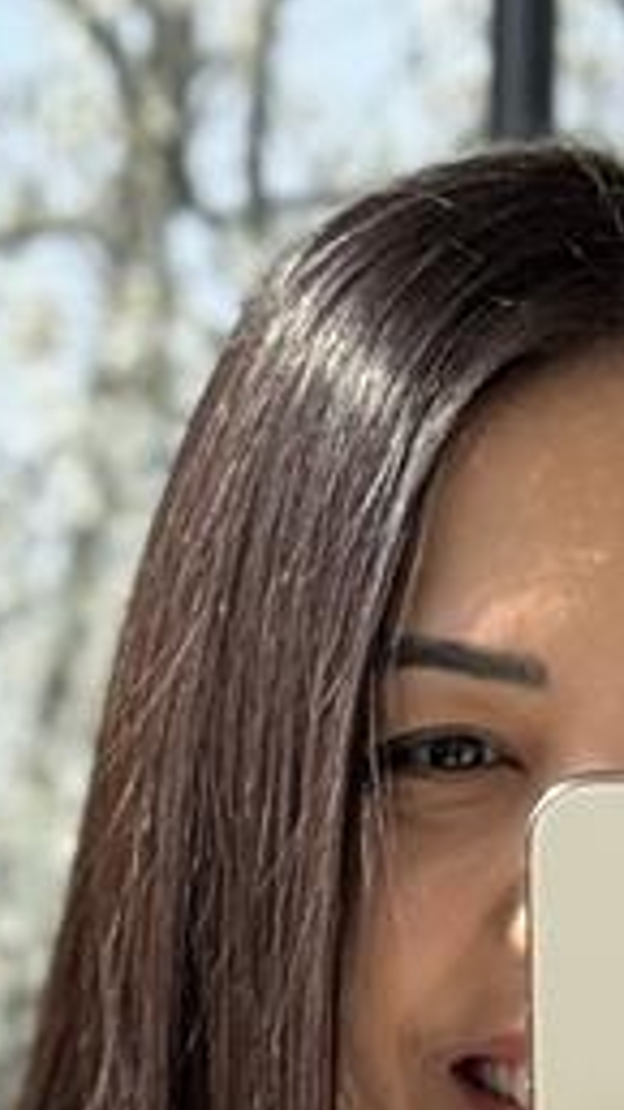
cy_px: 2721
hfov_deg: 4.5
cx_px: 646
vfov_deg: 7.4
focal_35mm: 270
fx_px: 7947
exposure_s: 1/1353
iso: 80
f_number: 1.78
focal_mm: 6.76
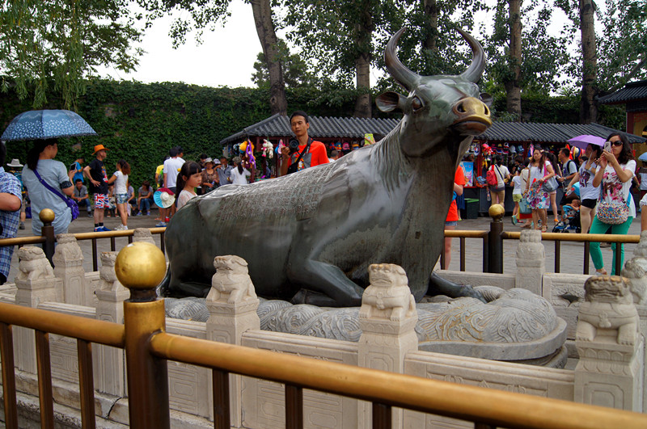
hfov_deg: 57.3
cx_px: 324
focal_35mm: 33
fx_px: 592
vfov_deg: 39.9
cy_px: 214
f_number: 5
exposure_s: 1/250
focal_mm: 22
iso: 100
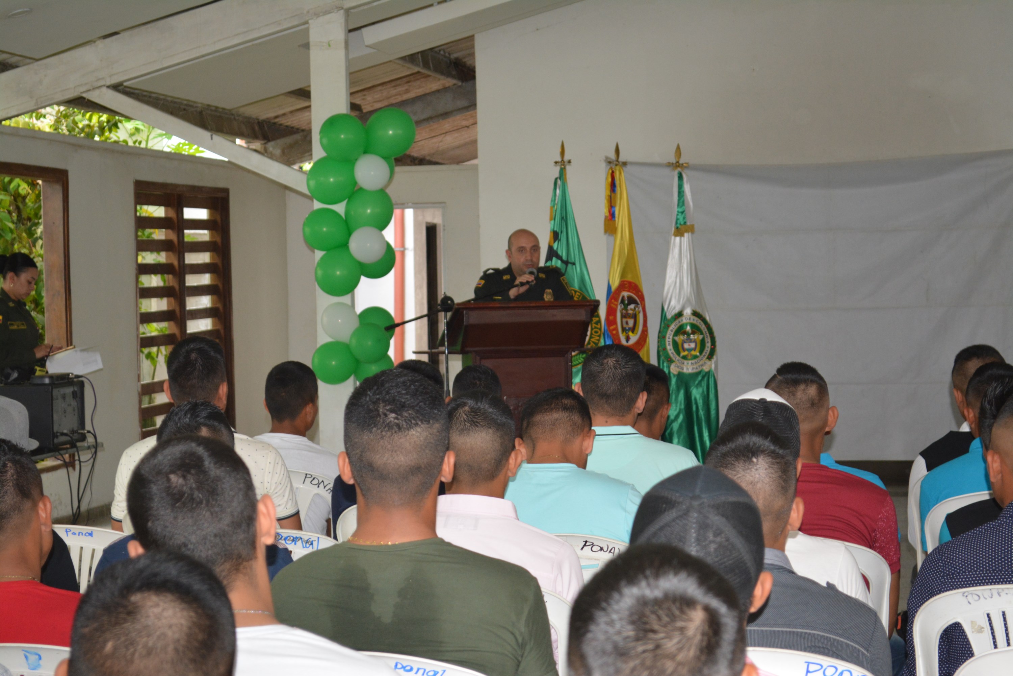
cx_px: 506
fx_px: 2321
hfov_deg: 24.6
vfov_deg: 16.6
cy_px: 338
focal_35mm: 82
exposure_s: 1/60
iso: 1100
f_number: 5.6
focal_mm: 55
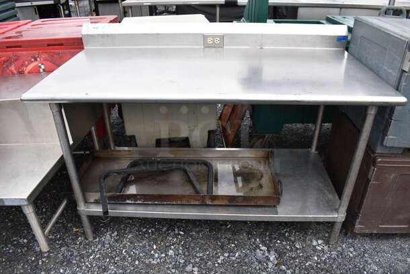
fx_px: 308
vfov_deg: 48.0
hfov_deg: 67.3
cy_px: 137
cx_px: 205
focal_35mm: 27
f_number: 7.1
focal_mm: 18
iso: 200
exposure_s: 1/250
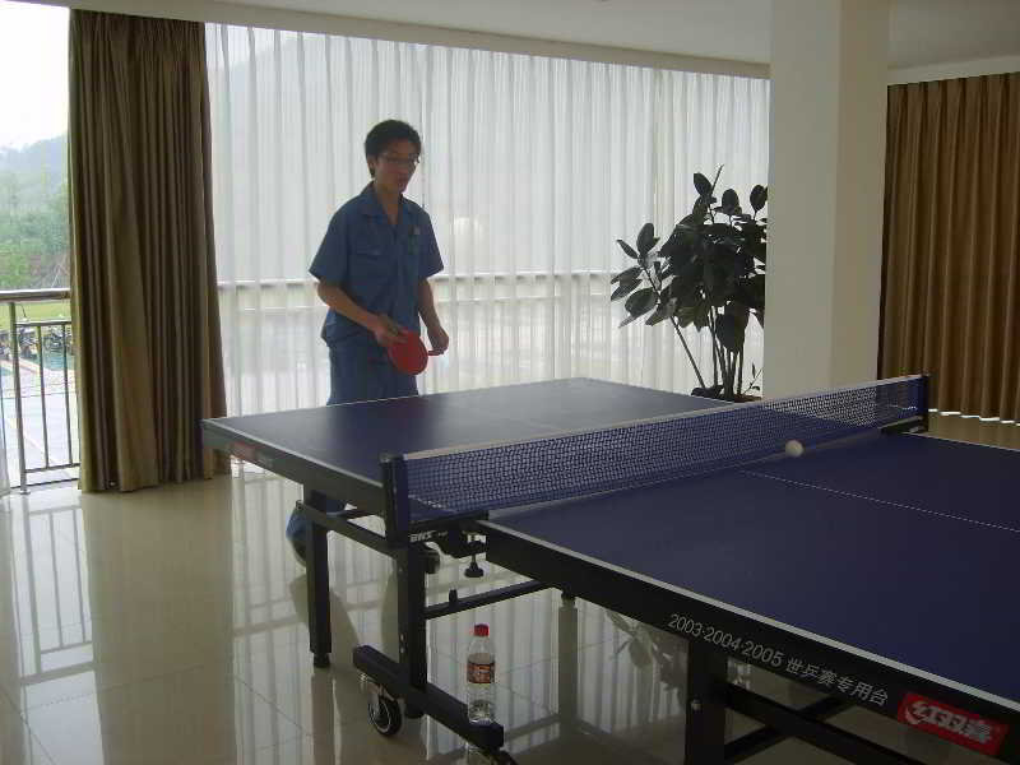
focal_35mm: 35
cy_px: 382
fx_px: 1031
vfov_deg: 40.7
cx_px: 510
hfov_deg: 52.6
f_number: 2.8
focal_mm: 5.8
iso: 50
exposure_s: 1/125
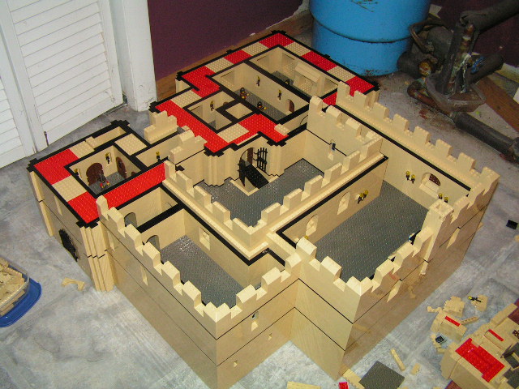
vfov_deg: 37.7
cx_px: 260
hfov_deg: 49.0
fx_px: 570
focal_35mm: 38
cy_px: 194
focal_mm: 6.3
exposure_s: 1/40
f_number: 2.8
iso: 200
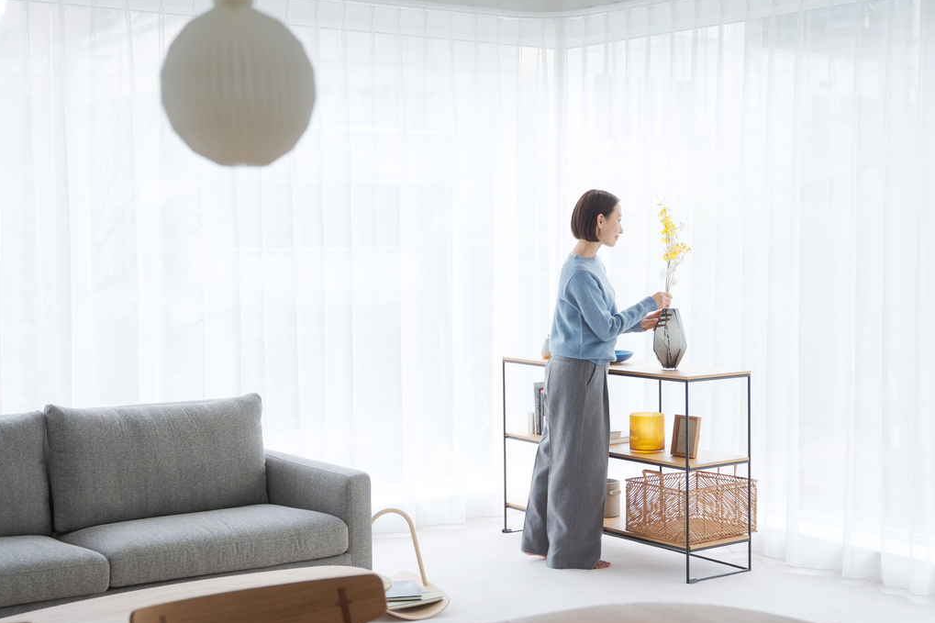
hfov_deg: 37.5
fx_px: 1376
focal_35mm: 53
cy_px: 283
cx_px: 438
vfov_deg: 25.5
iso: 500
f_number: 3.2
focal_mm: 45
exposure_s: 1/500
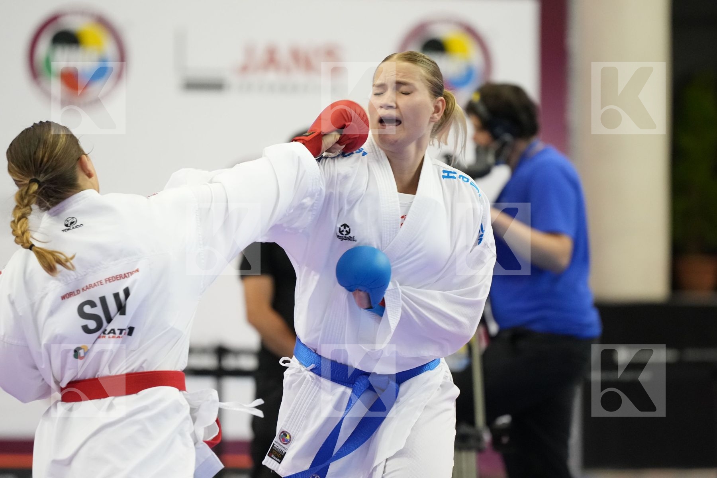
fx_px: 5975
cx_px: 358
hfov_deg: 6.9
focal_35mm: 300
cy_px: 239
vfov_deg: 4.6
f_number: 2.8
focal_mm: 200
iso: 3200
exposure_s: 1/1000
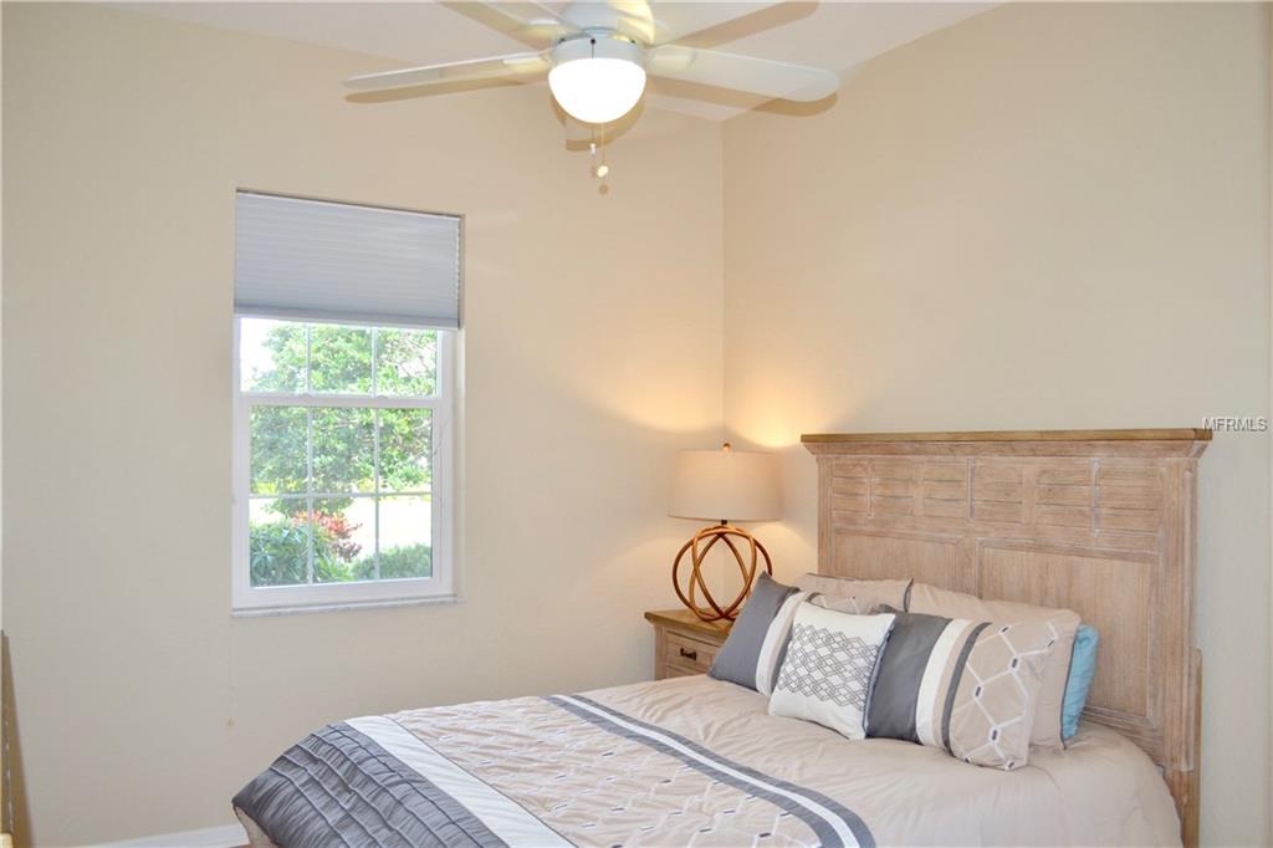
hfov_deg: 61.9
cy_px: 424
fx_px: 1060
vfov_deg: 43.6
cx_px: 636
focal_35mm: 30
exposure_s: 1/30
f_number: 3.8
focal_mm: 20
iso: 110
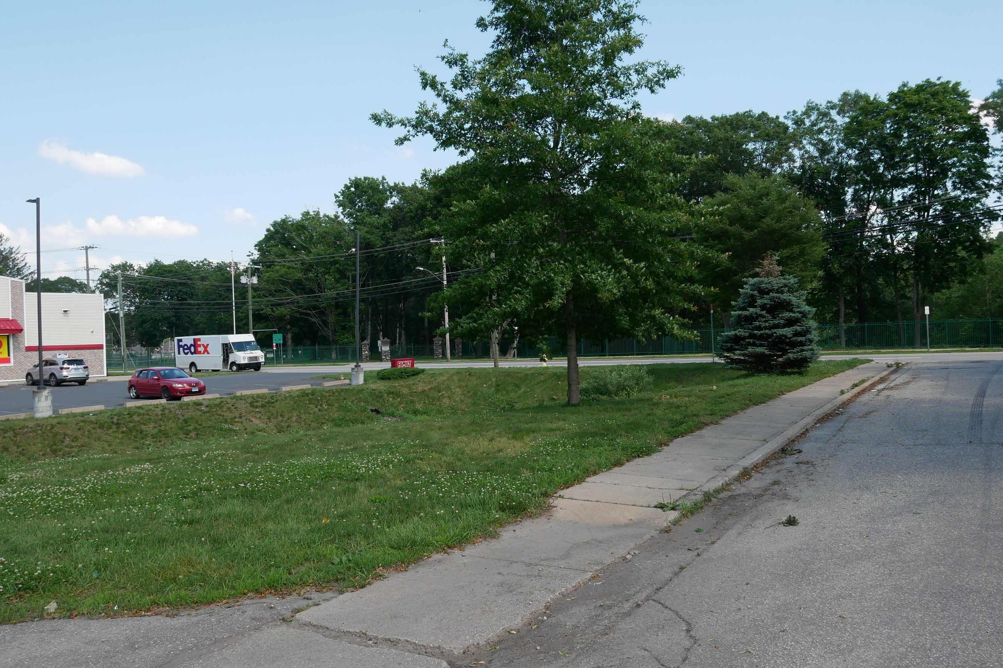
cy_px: 355
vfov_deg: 44.9
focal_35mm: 29
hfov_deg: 63.6
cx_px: 524
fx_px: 808
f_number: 5.6
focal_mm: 12
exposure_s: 1/320
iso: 200
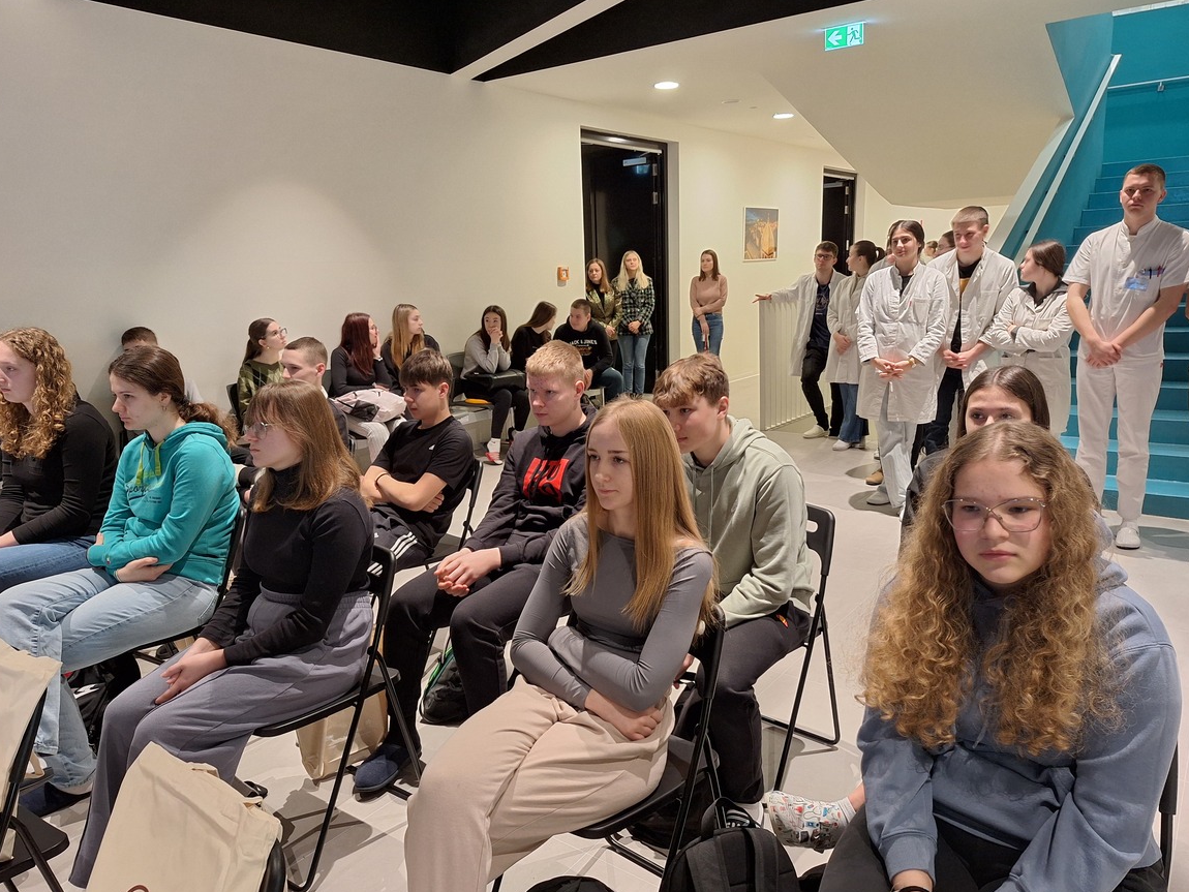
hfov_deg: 71.6
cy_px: 461
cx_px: 573
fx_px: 825
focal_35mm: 24
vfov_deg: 56.8
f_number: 1.8
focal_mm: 5.54
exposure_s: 1/50
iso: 200
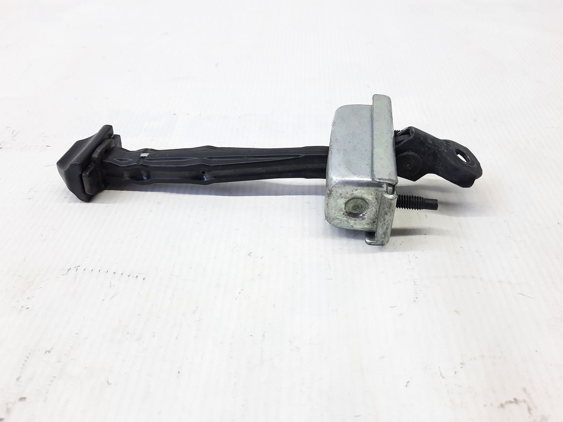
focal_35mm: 26
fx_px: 423
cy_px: 207
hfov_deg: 67.3
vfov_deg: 53.0
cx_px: 284
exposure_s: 1/50
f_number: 2
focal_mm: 4.6
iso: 80
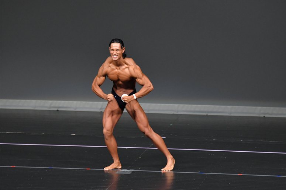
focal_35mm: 315
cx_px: 143
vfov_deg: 4.4
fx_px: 2501
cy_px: 95
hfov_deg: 6.5
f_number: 5.6
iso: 4000
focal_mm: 210
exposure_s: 1/400
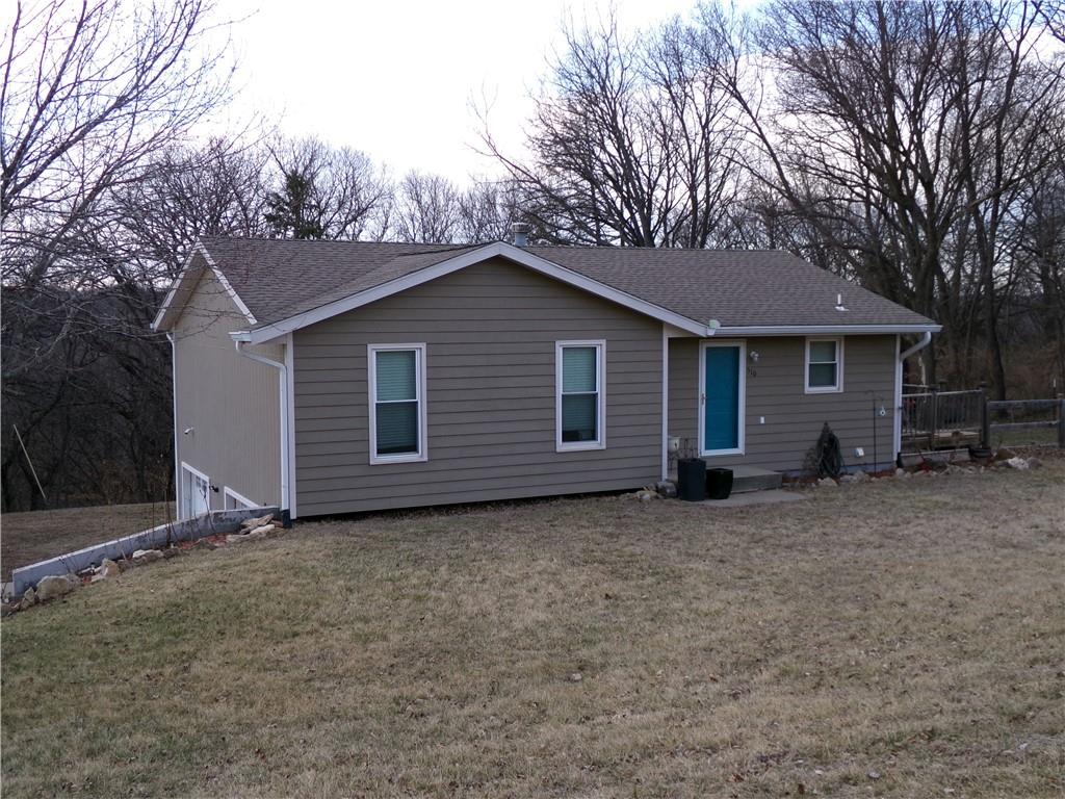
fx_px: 1138
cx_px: 532
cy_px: 400
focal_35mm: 37
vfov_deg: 38.7
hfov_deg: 50.1
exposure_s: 1/120
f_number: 4
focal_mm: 6.6
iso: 100
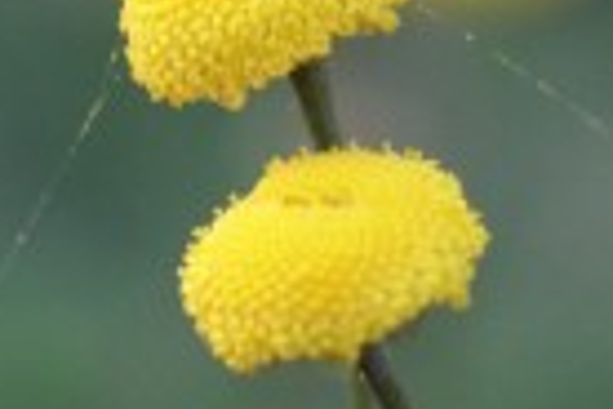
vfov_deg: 2.3
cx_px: 280
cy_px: 253
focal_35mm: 602
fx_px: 10250
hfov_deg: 3.4
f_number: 3.5
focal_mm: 50.48
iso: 200
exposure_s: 1/30
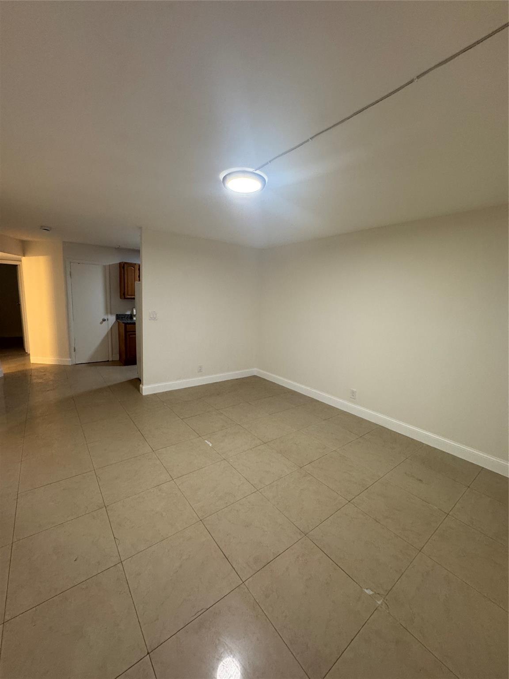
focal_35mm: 14
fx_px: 274
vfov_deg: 102.1
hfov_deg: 85.7
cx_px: 254
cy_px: 340
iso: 250
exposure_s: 1/60
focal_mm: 2.22
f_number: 2.2
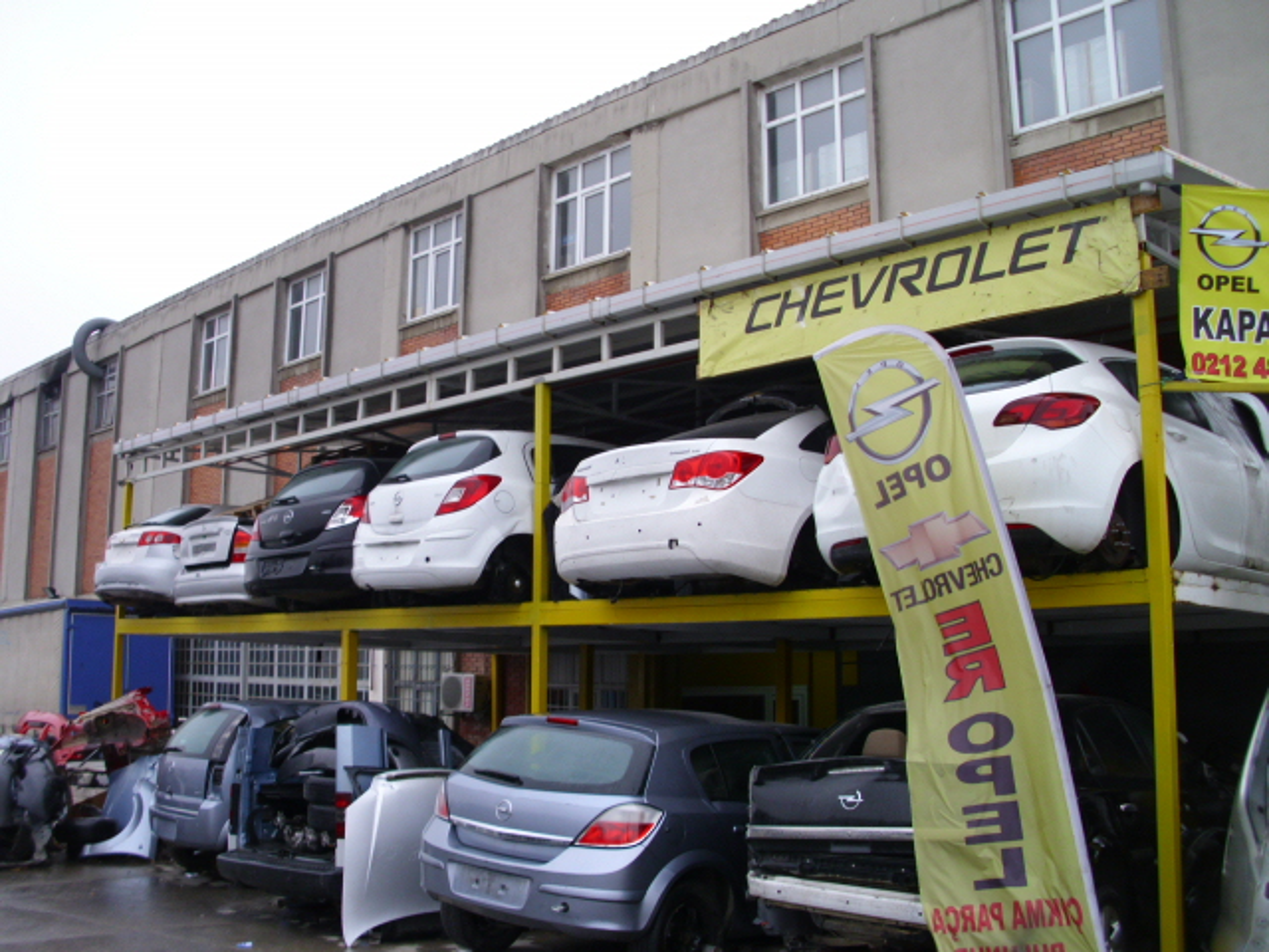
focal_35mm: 35
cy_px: 476
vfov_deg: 40.7
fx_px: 1283
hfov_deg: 52.6
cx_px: 634
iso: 100
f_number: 3
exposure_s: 1/60
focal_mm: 6.2
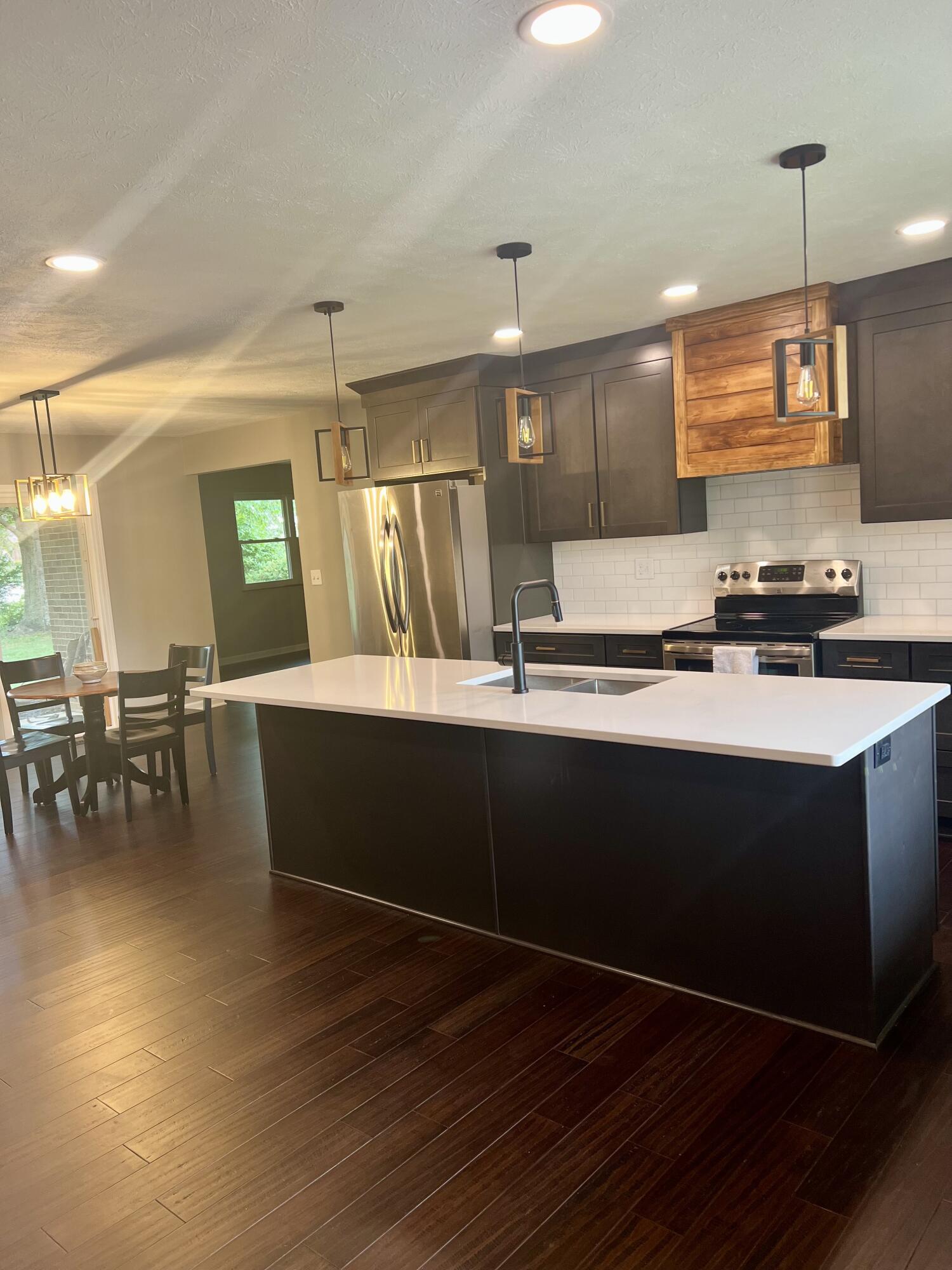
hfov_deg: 53.1
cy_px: 635
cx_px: 476
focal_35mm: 26
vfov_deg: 67.3
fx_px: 953
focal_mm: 5.7
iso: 80
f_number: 1.5
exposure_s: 1/60
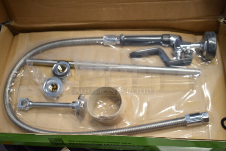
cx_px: 113
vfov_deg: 32.0
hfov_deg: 46.4
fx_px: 264
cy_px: 76
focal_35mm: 42
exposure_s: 1/50
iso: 640
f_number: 4.2
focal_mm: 28
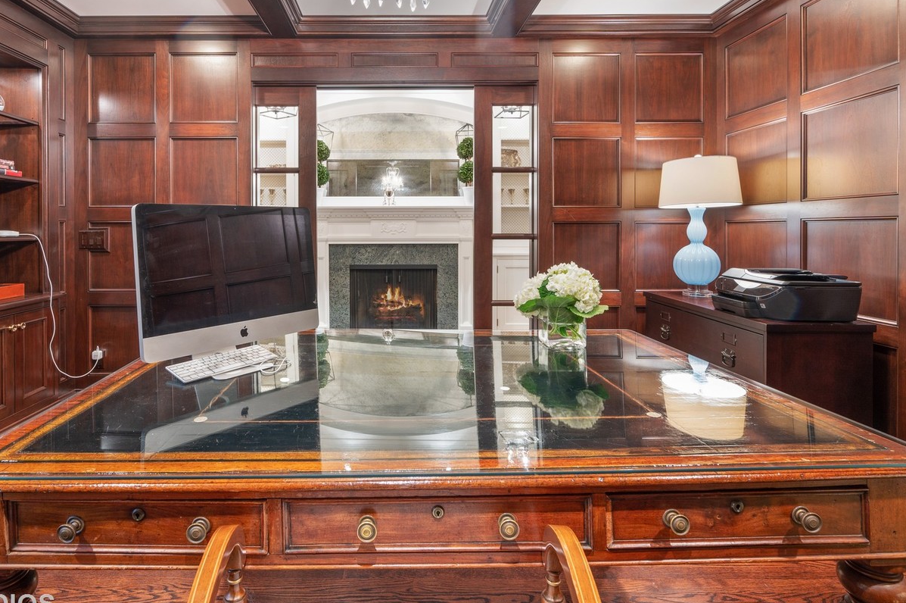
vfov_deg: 63.8
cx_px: 396
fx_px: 478
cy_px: 236
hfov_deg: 86.5
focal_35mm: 19
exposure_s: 10
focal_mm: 14
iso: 200
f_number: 8
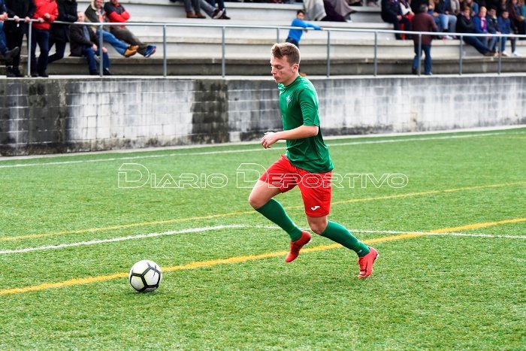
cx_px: 263
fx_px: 1607
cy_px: 176
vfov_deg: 12.5
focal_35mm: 110
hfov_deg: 18.6
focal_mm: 110
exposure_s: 1/640
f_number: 6.3
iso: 640
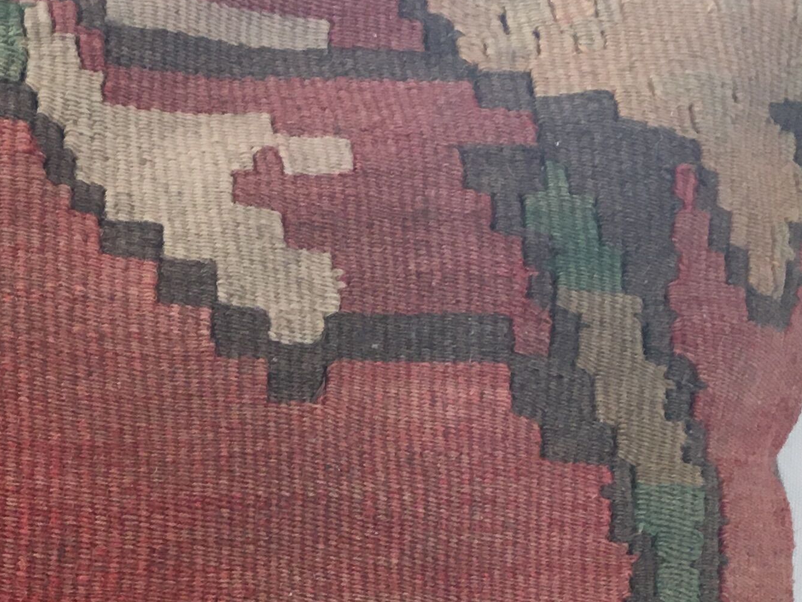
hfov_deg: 21.5
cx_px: 18
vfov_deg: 16.3
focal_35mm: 88
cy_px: 646
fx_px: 2039
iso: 50
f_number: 2.2
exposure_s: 1/33
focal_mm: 4.15
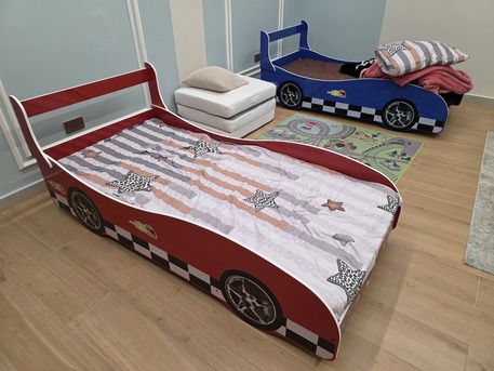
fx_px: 328
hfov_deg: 73.9
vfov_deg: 58.9
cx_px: 247
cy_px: 186
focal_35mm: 23
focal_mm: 6.3
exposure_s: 1/100
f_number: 1.7
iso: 125
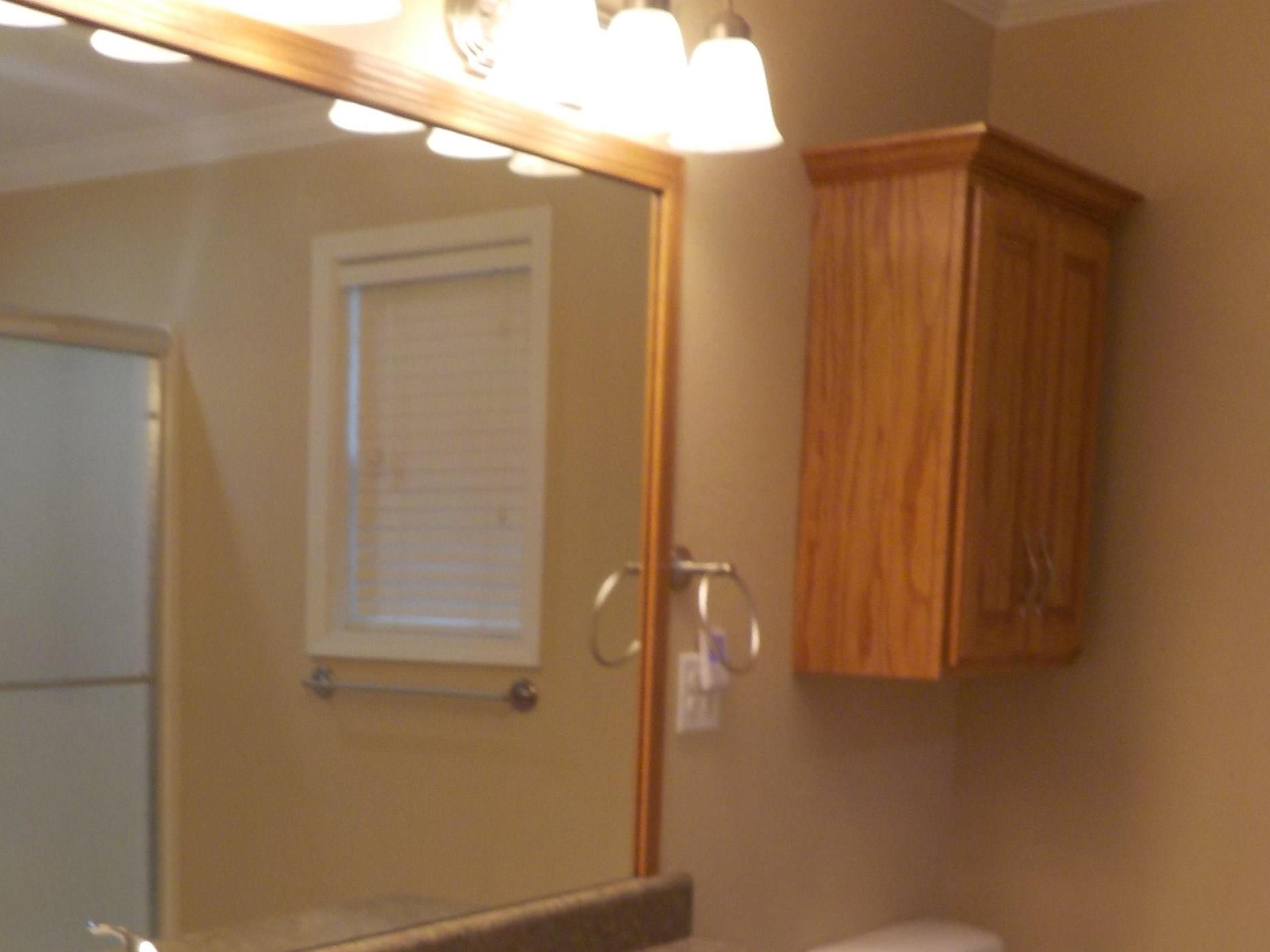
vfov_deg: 29.0
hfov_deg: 38.1
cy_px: 775
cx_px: 353
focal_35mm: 49
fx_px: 1798
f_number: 3.3
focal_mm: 4.1
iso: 125
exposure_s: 1/40
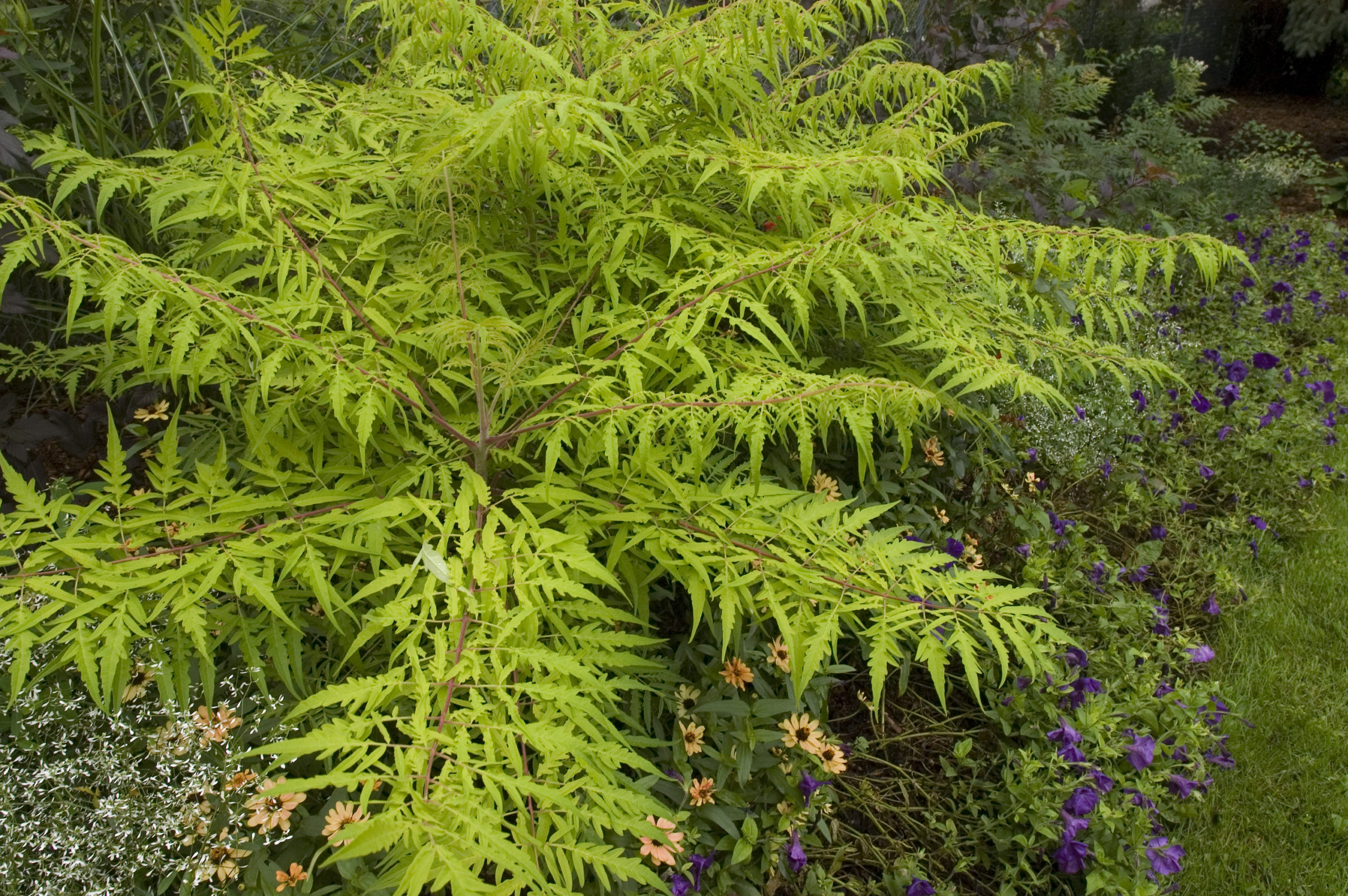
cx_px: 674
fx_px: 954
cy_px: 448
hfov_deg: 70.5
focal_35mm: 26
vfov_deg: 50.3
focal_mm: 17
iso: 400
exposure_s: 1/45
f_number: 8
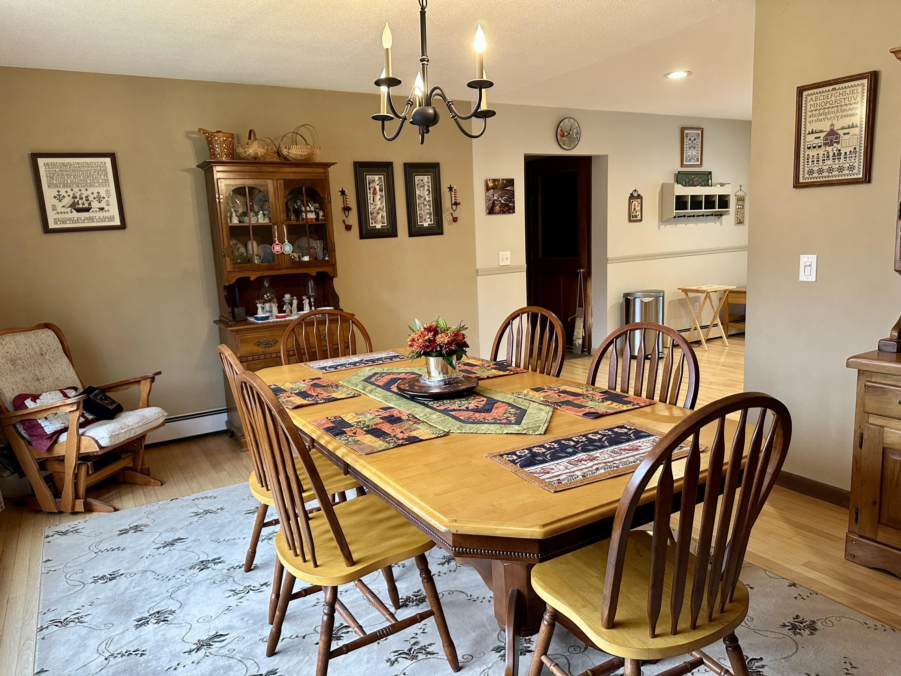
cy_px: 338
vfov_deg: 56.8
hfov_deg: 71.6
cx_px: 450
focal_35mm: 24
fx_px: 625
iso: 250
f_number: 1.78
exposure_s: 1/60
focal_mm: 6.86
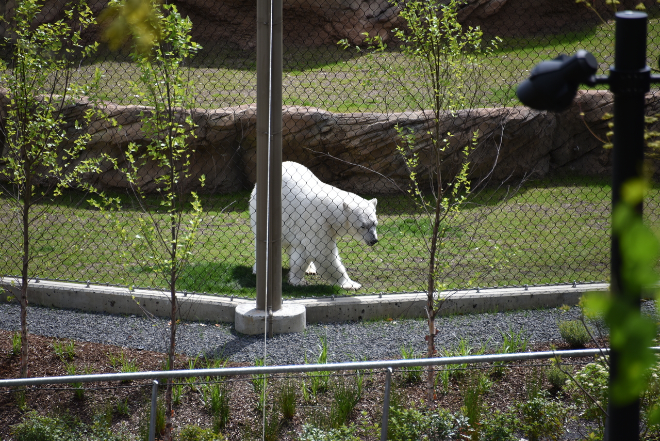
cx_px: 330
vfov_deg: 4.6
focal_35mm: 300
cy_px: 220
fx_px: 5501
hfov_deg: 6.9
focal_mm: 300
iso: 220
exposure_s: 1/640
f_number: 5.6
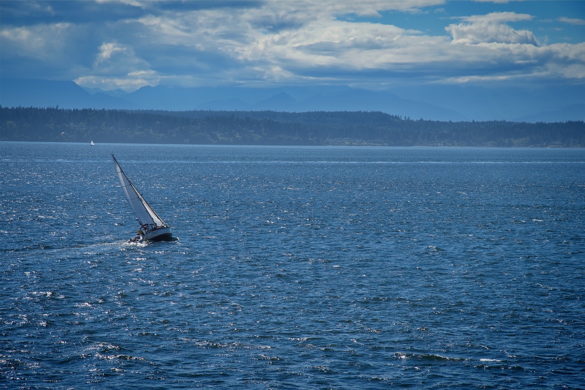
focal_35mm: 120
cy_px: 195
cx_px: 292
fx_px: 1950
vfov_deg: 11.4
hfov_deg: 17.1
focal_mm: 120
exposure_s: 1/320
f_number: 9
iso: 100
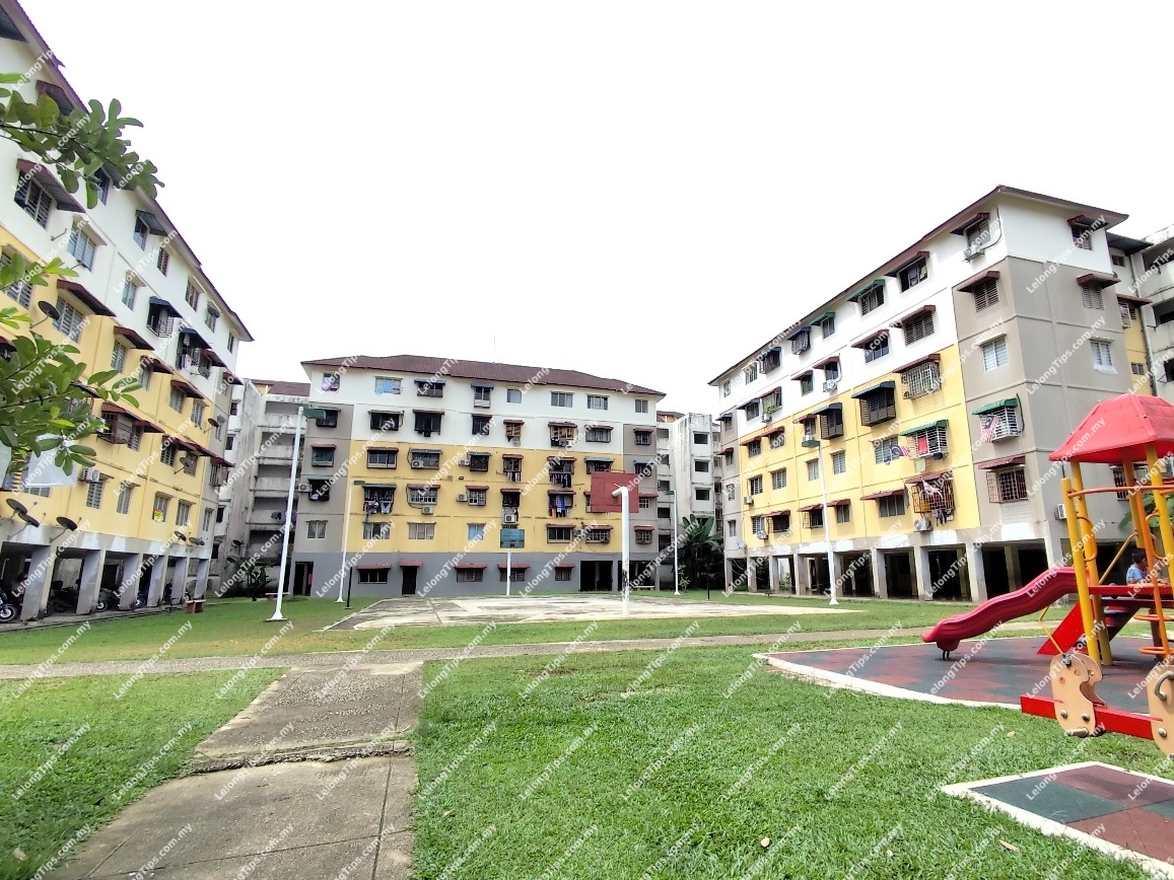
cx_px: 587
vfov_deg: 78.1
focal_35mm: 16
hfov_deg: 94.5
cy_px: 440
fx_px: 543
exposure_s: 1/810
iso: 50
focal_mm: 1.65
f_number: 2.2
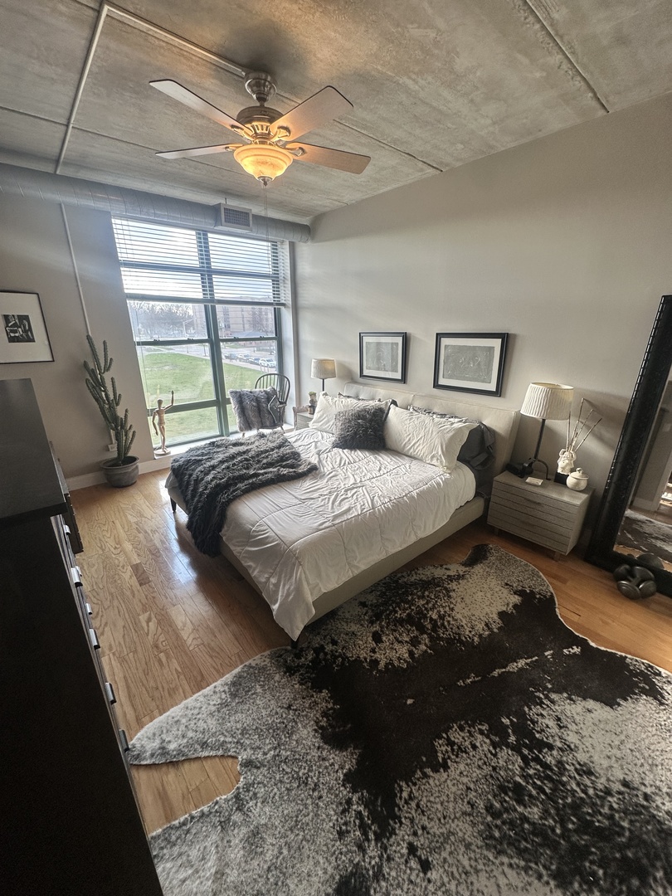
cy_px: 448
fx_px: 362
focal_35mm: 14
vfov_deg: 102.1
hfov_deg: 85.7
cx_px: 336
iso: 64
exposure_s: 1/120
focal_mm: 2.22
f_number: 2.2
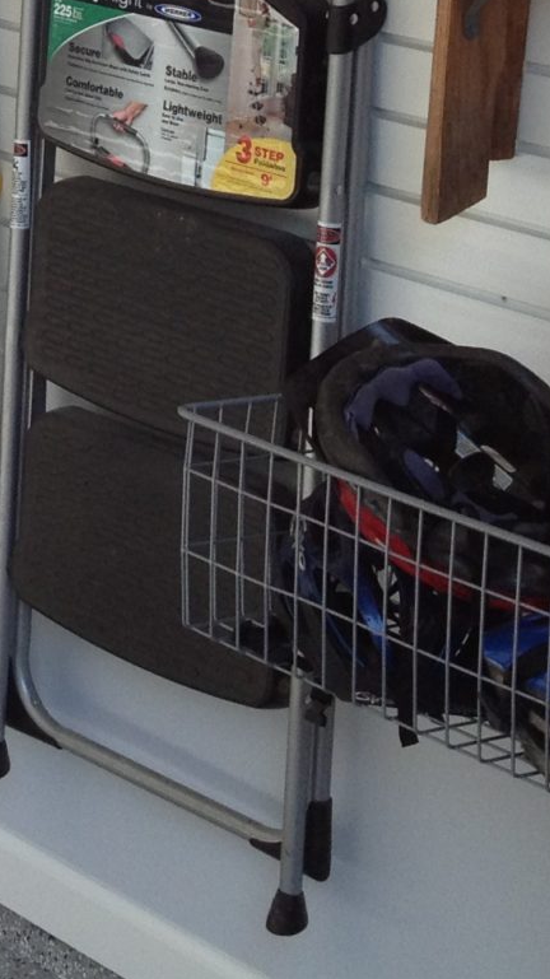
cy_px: -158
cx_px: -498
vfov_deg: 16.3
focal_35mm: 127
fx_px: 3296
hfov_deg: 9.0
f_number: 2.4
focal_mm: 4.28
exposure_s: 1/220
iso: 64
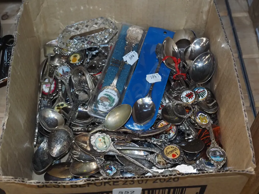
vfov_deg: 28.0
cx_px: 130
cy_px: 97
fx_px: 389
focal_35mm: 52
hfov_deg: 36.8
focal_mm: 26
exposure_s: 1/160
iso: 2000
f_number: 5.6
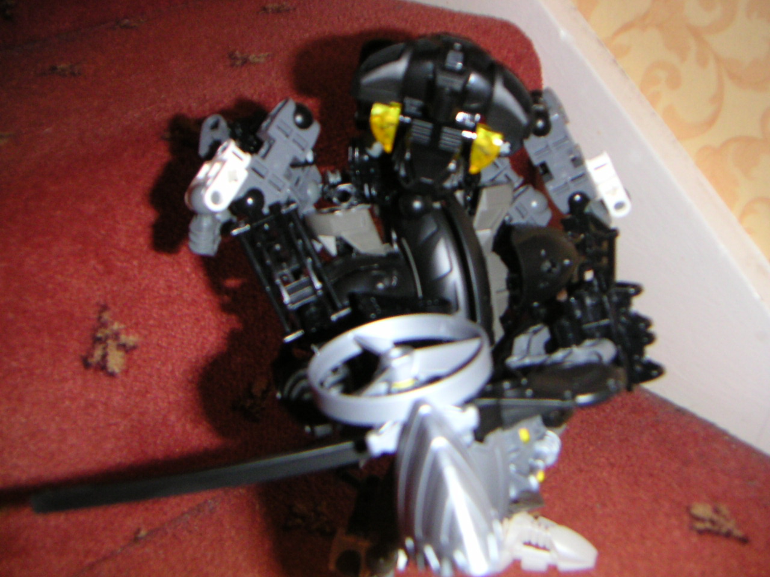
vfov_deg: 36.8
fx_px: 868
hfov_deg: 47.9
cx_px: 385
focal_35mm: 39
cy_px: 288
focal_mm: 5.1
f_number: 2.8
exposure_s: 1/45
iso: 200
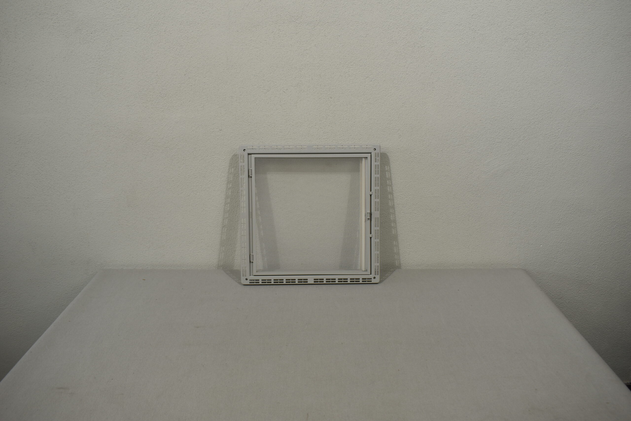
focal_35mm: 30
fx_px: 526
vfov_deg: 43.6
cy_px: 210
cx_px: 316
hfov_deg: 61.9
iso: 250
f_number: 5.6
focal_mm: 20
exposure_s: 1/125
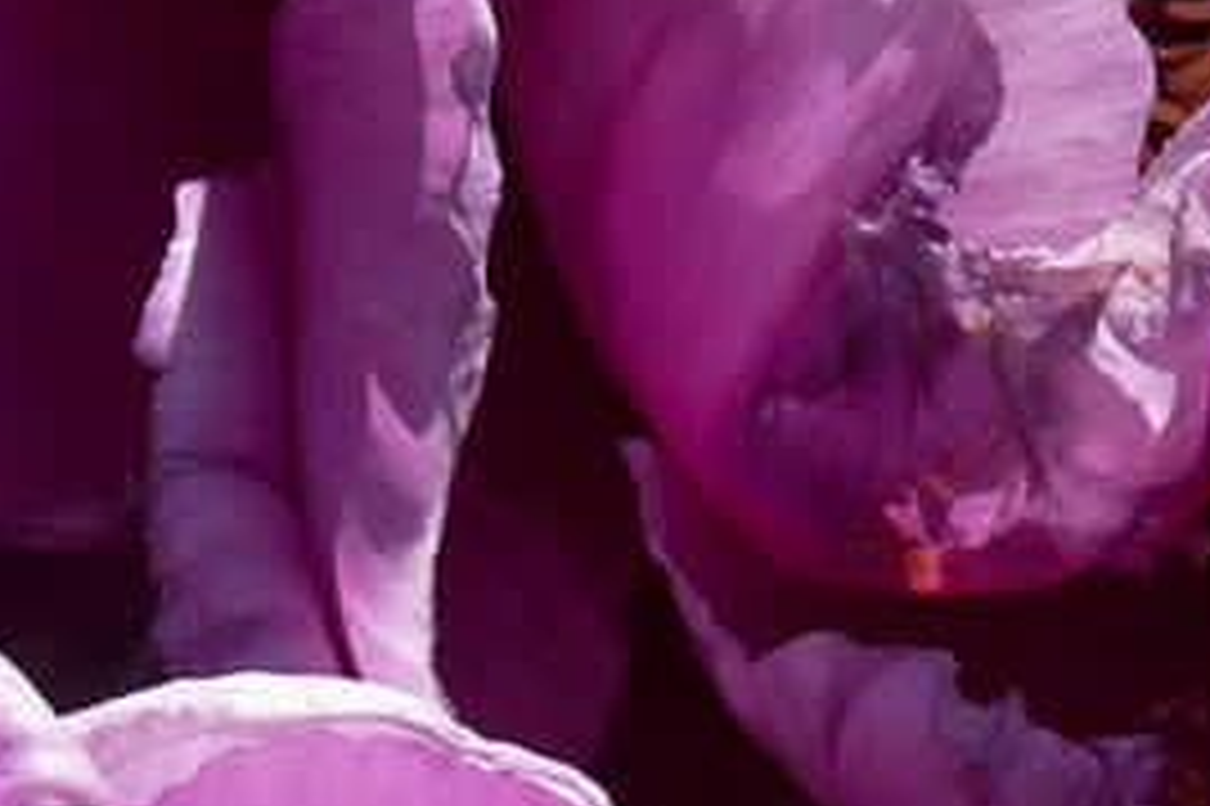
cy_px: 804
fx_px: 51459
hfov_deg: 1.3
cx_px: 106
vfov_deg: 0.9
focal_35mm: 1532
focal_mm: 85.83
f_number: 7.1
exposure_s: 1/250
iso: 125
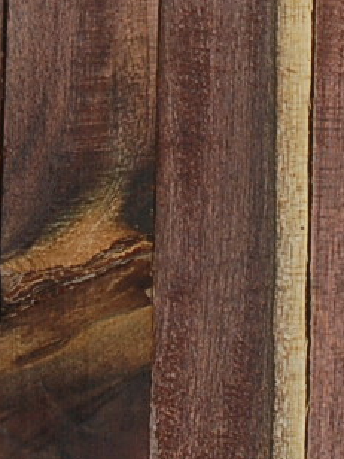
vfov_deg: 8.0
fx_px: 3264
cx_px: 213
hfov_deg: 6.0
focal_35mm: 246
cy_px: -3
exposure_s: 1/125
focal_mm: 35
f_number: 5.6
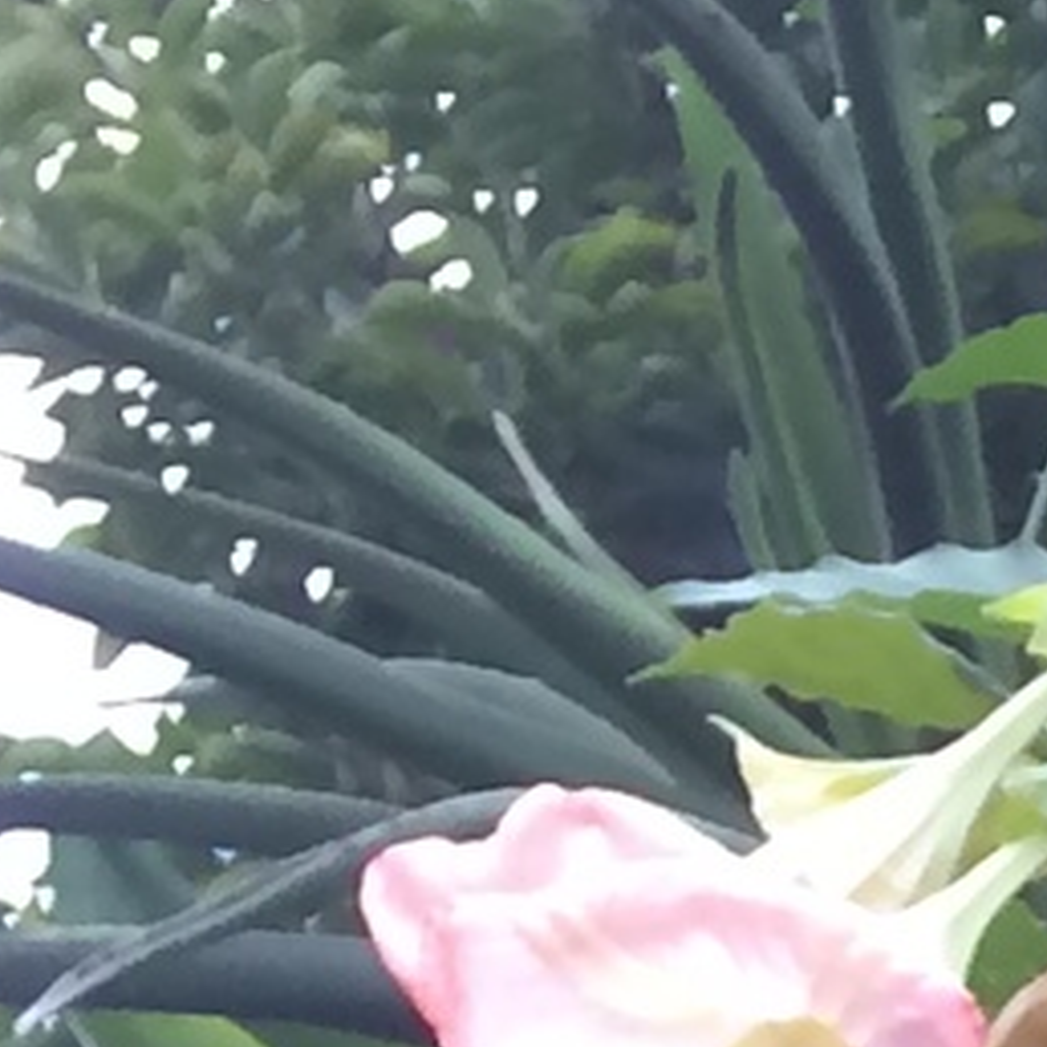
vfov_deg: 6.2
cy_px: 3382
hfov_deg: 5.8
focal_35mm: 257
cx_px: 4229
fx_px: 8794
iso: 40
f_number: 2.2
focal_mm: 4.12
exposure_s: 1/40
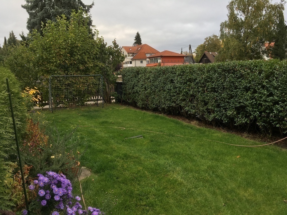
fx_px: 240
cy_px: 108
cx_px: 144
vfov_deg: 48.2
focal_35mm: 29
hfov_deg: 61.7
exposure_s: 1/363
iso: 25
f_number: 2.2
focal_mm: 4.15
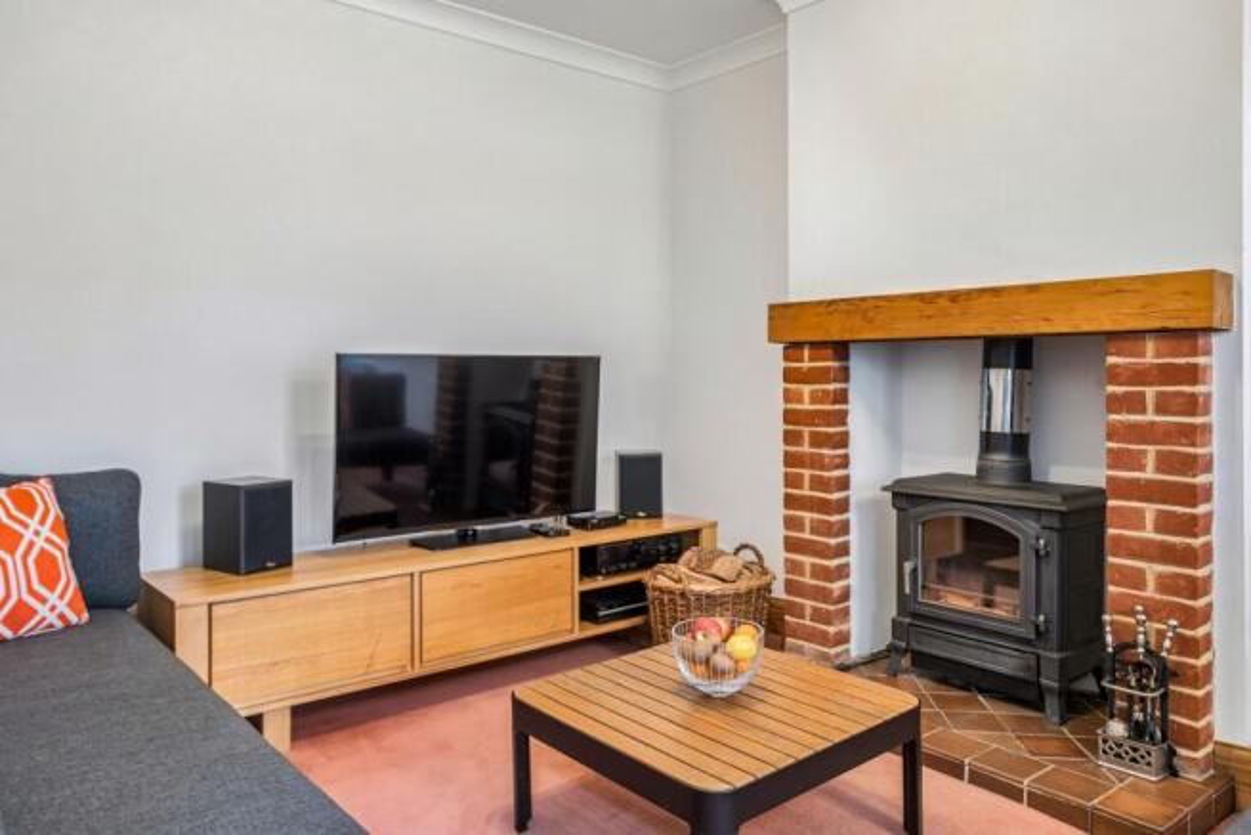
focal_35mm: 25
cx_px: 626
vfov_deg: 51.3
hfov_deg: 71.5
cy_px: 418
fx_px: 869
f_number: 9
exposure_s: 1/2.5
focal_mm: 25
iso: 320
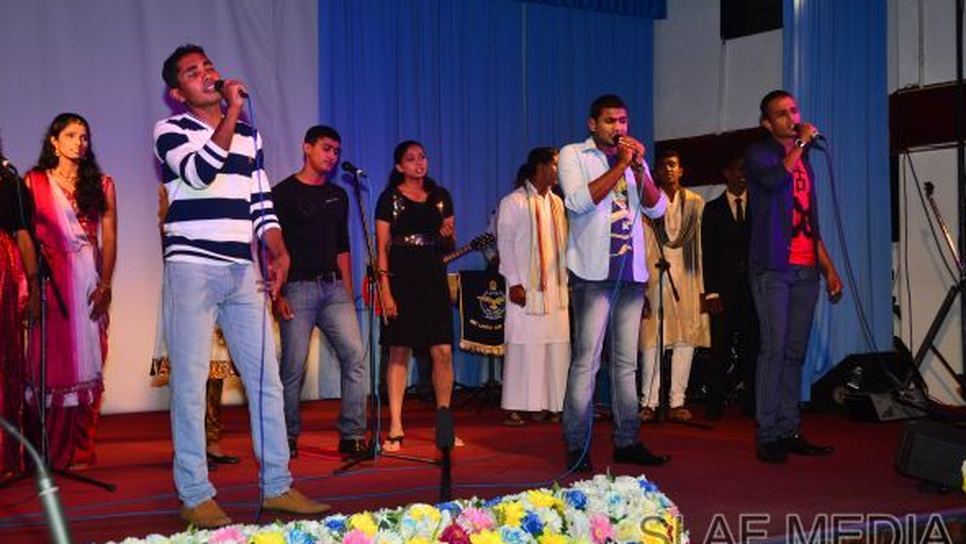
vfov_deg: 23.5
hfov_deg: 40.6
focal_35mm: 51
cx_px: 490
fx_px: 1306
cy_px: 252
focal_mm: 32
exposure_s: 1/50
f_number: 6.3
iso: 400
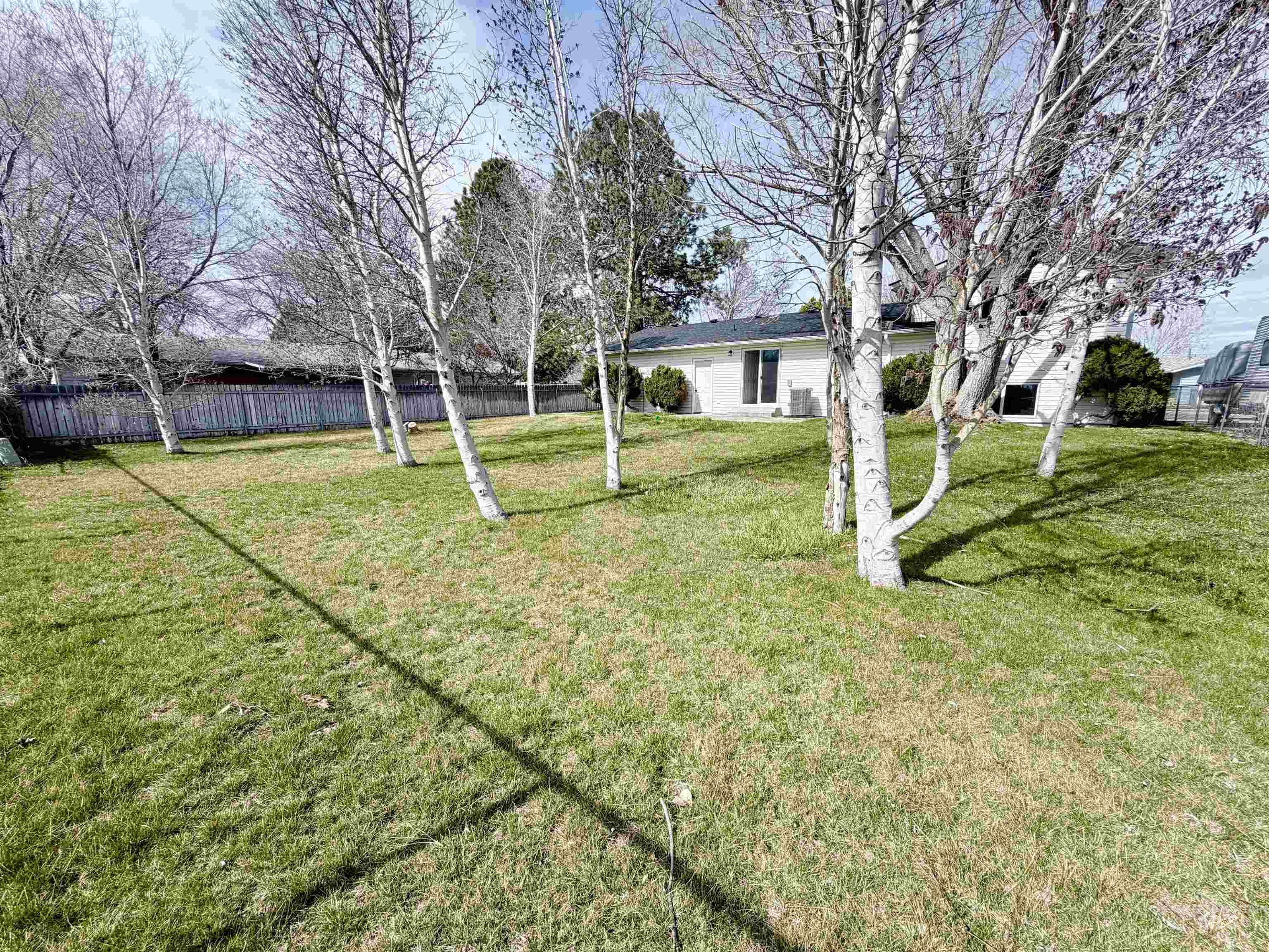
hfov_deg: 102.1
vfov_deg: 85.7
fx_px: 513
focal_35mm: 14
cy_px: 476
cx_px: 634
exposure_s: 1/853
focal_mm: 2.22
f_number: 2.2
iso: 25
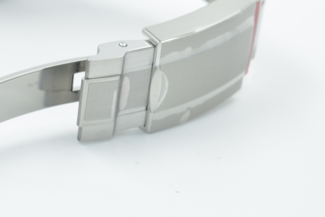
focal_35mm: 132
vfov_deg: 10.3
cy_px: -4
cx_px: -17
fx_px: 1192
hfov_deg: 15.2
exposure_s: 1/13
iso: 125
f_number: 13
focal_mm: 40
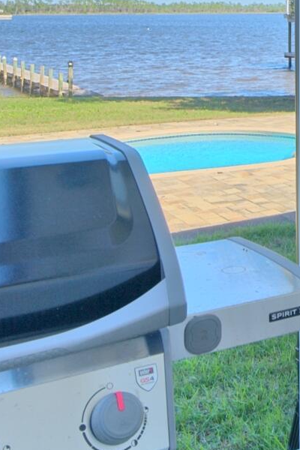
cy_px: 35
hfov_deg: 20.8
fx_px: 750
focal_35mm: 60
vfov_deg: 31.6
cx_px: 377
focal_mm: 12
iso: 100
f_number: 8
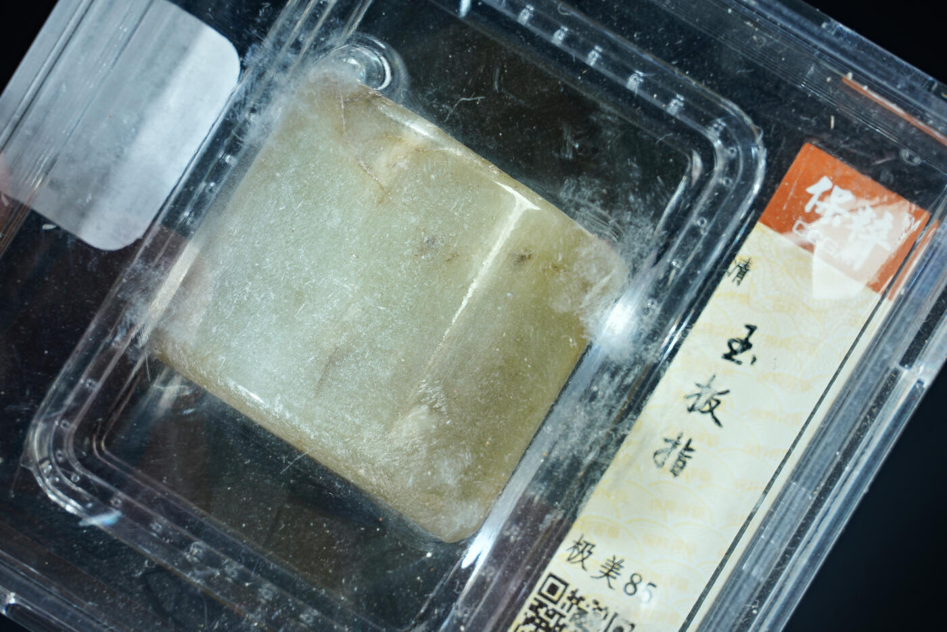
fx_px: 4131
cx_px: 474
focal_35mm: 157
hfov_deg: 13.1
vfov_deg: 8.7
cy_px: 316
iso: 100
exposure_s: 1/160
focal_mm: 105
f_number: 18
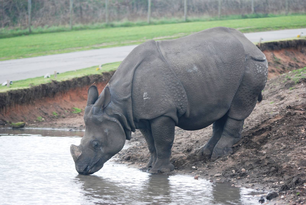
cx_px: 153
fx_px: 1404
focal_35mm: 165
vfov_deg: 8.3
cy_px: 102
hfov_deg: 12.4
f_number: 4.2
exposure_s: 1/125
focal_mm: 110
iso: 200
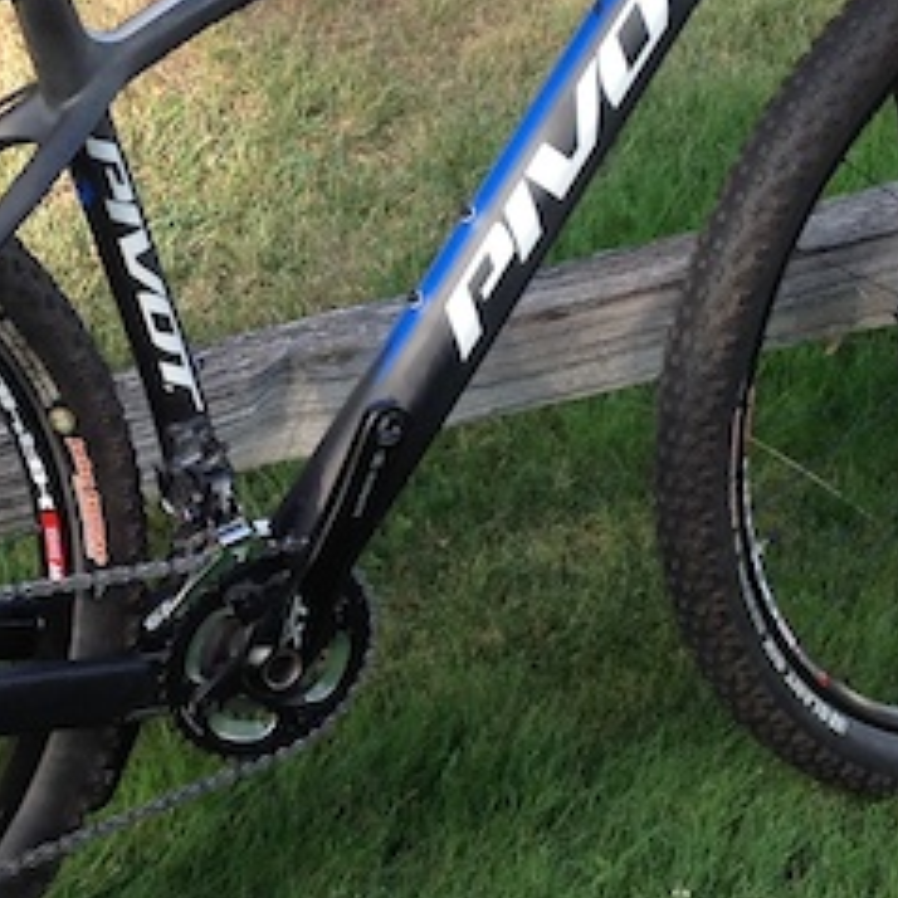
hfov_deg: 16.6
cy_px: 306
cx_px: 174
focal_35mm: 104
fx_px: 3052
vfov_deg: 16.7
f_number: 2.4
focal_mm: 4.28
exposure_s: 1/250
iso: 50
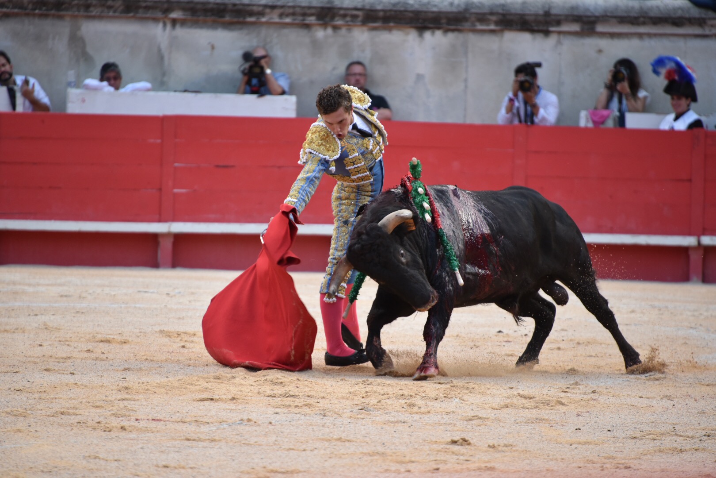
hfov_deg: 6.9
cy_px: 239
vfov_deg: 4.6
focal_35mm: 300
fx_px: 5966
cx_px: 358
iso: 1250
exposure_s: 1/640
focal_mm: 300
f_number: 5.6
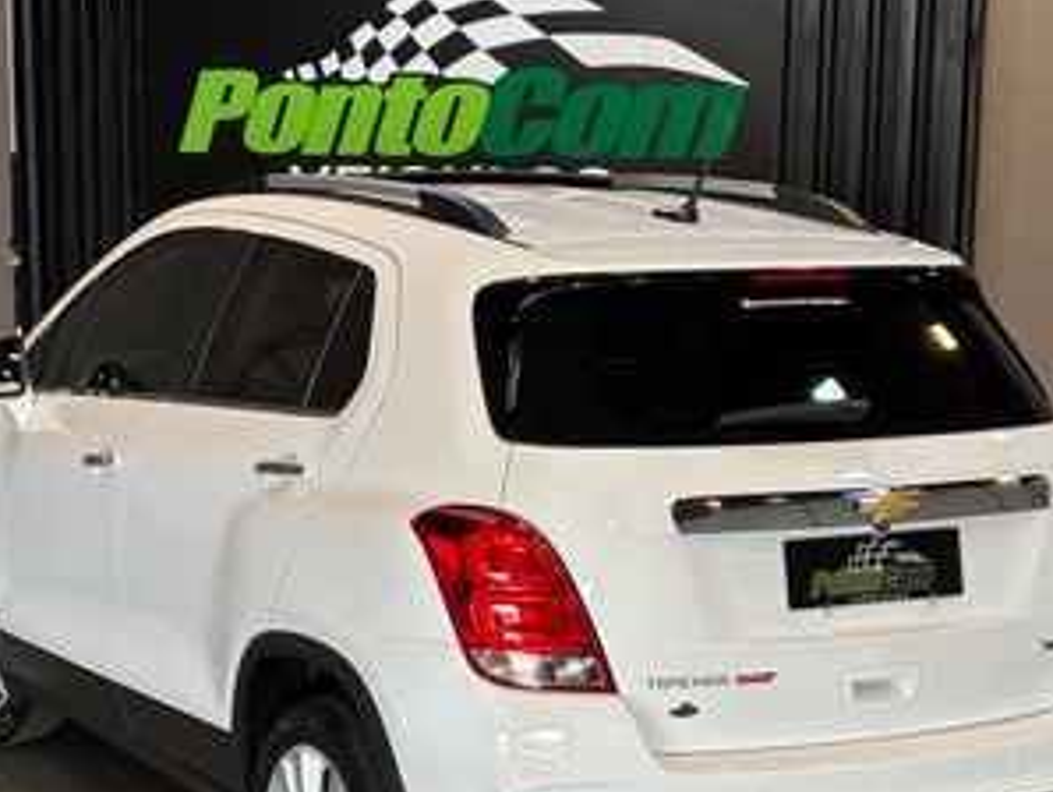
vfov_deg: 18.0
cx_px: 477
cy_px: 495
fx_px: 2496
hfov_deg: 23.8
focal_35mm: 82
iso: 80
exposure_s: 1/60
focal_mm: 5.96
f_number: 1.6
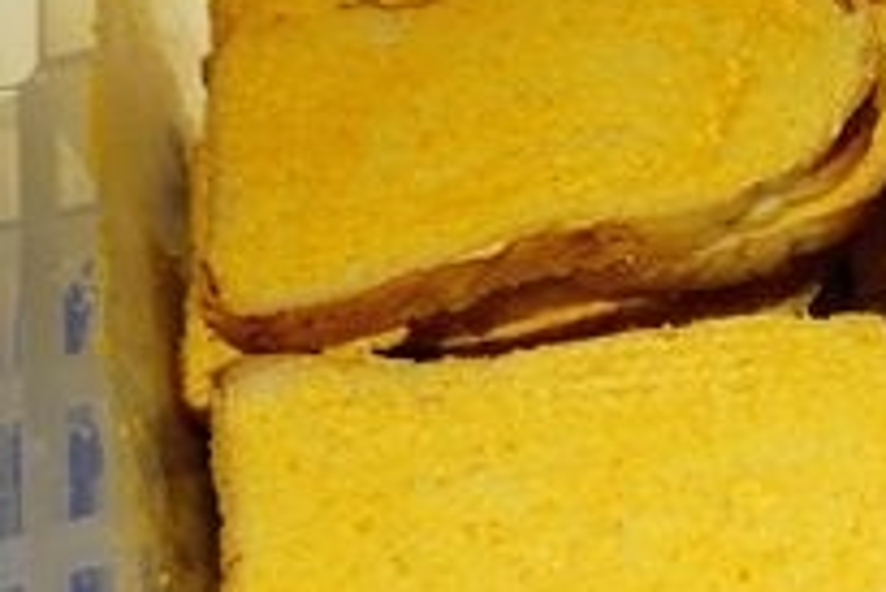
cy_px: 253
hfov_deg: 23.7
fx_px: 1872
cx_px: 1128
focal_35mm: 76
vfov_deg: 18.0
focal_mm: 9
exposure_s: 1/100
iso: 125
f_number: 2.8
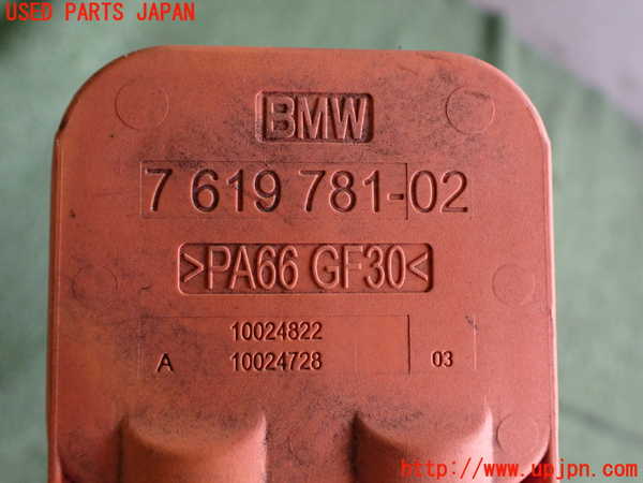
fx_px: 557
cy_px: 242
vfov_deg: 46.8
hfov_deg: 60.0
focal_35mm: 30
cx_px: 322
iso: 400
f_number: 2.3
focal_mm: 5.4
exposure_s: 1/125
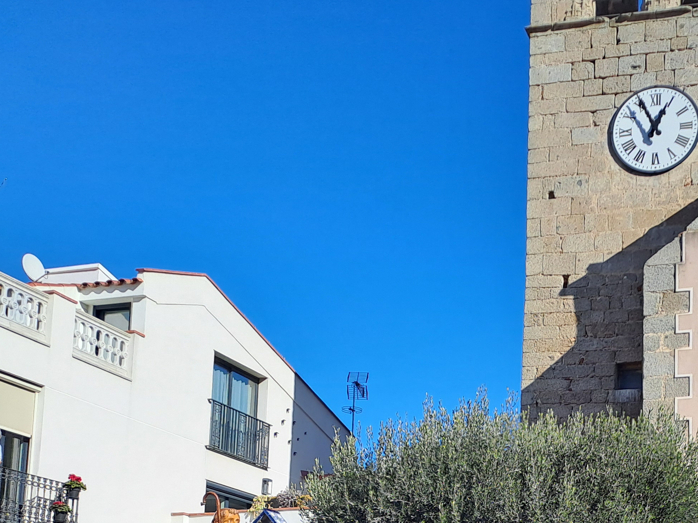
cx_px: 617
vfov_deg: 27.0
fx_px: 1028
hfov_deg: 35.5
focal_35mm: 51
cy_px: 523
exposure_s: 1/2041
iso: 32
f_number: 1.8
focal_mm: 4.65
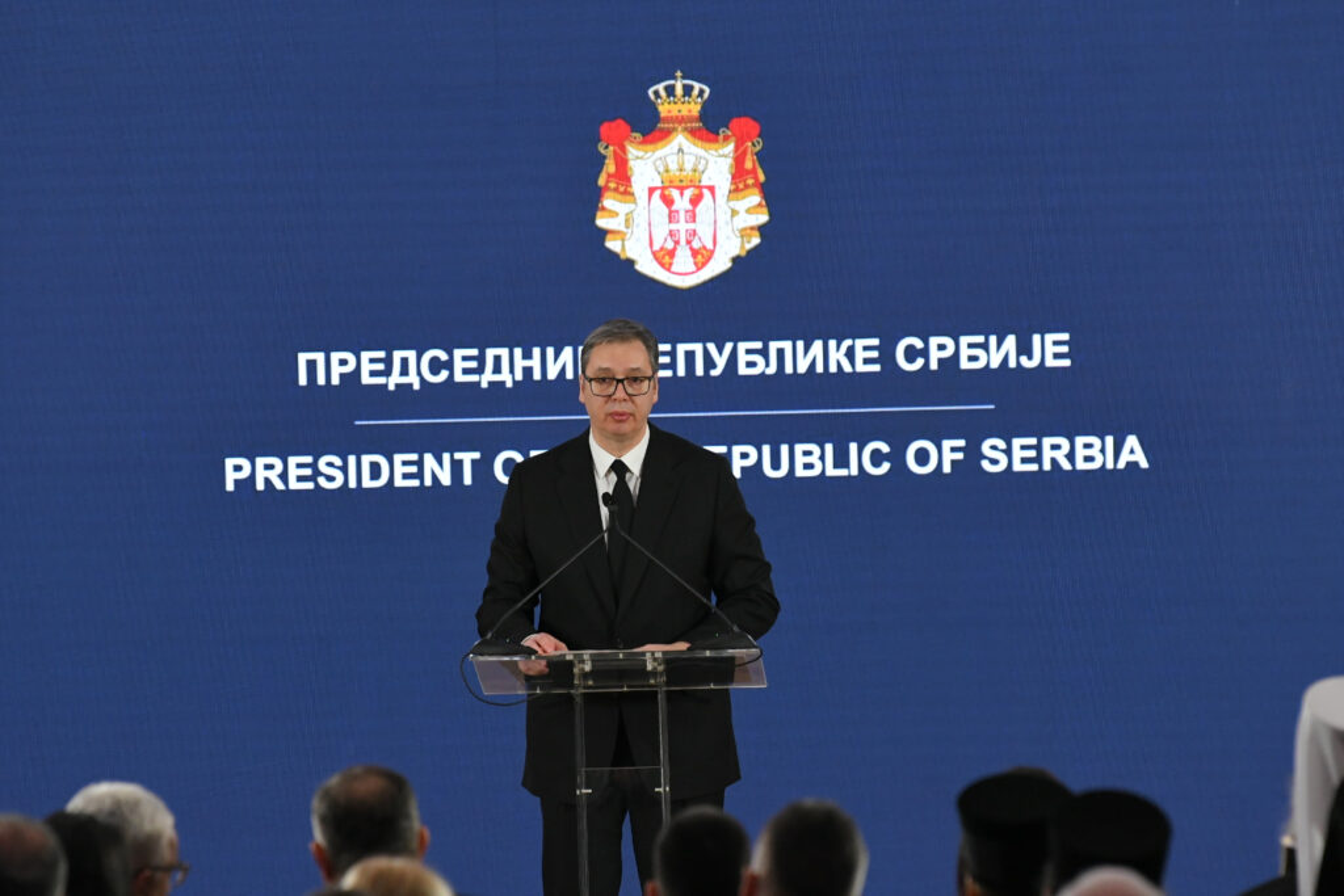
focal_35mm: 300
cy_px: 448
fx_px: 11201
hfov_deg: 6.9
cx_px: 672
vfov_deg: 4.6
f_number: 4
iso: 2500
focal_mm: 200
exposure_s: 1/400
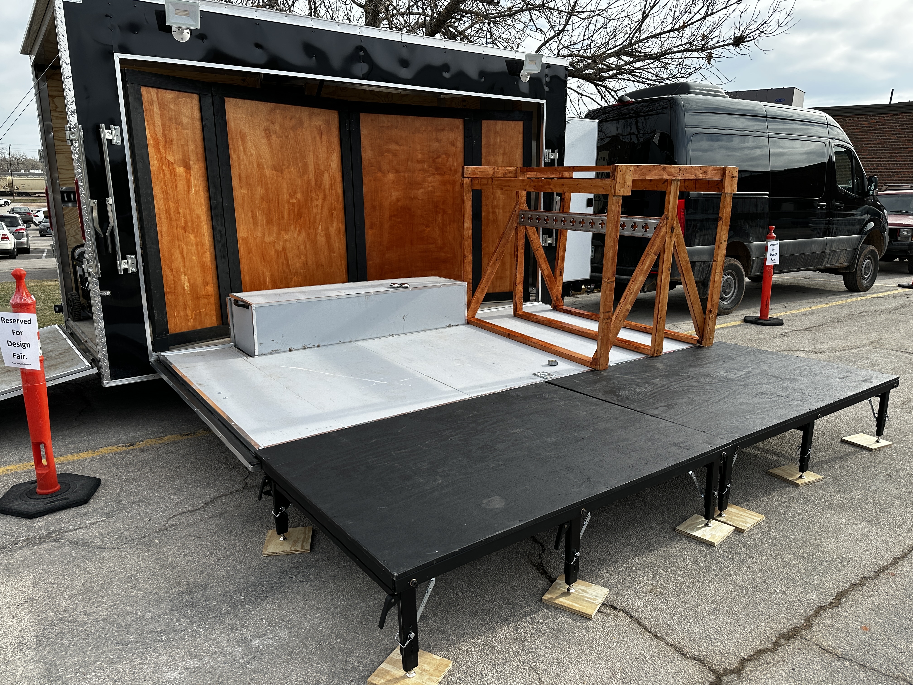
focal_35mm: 24
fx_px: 633
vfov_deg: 56.8
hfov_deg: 71.6
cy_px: 342
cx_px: 456
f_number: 1.78
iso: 80
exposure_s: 1/1812
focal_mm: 6.86
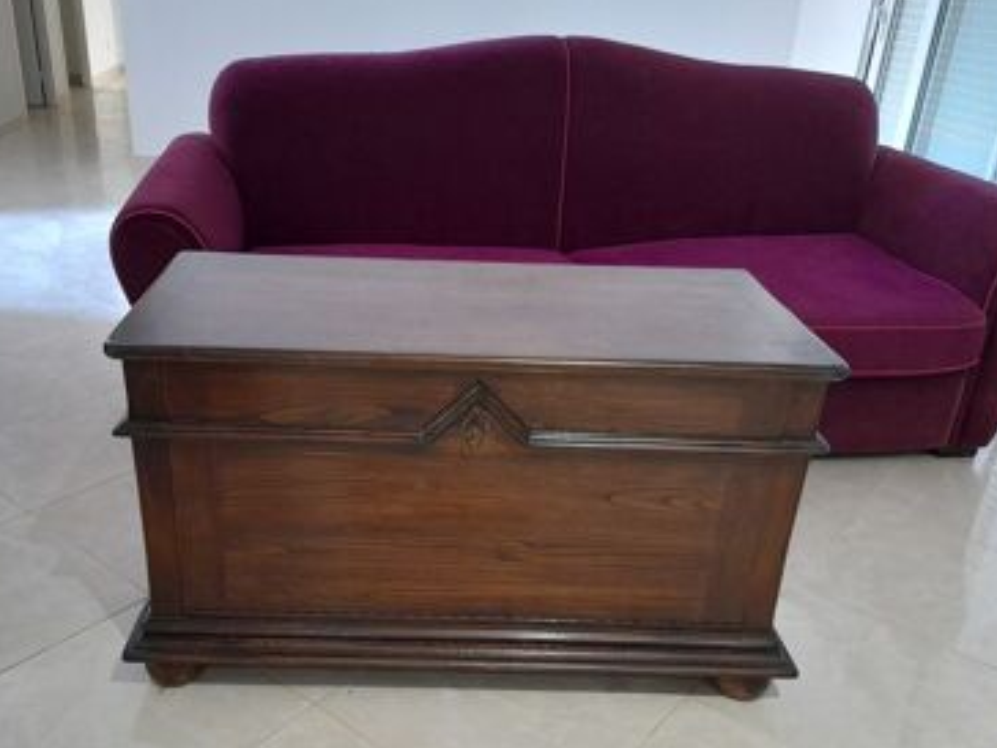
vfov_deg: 42.8
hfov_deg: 55.1
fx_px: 950
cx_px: 414
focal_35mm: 33
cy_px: 433
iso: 400
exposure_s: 1/30
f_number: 2
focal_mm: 4.6
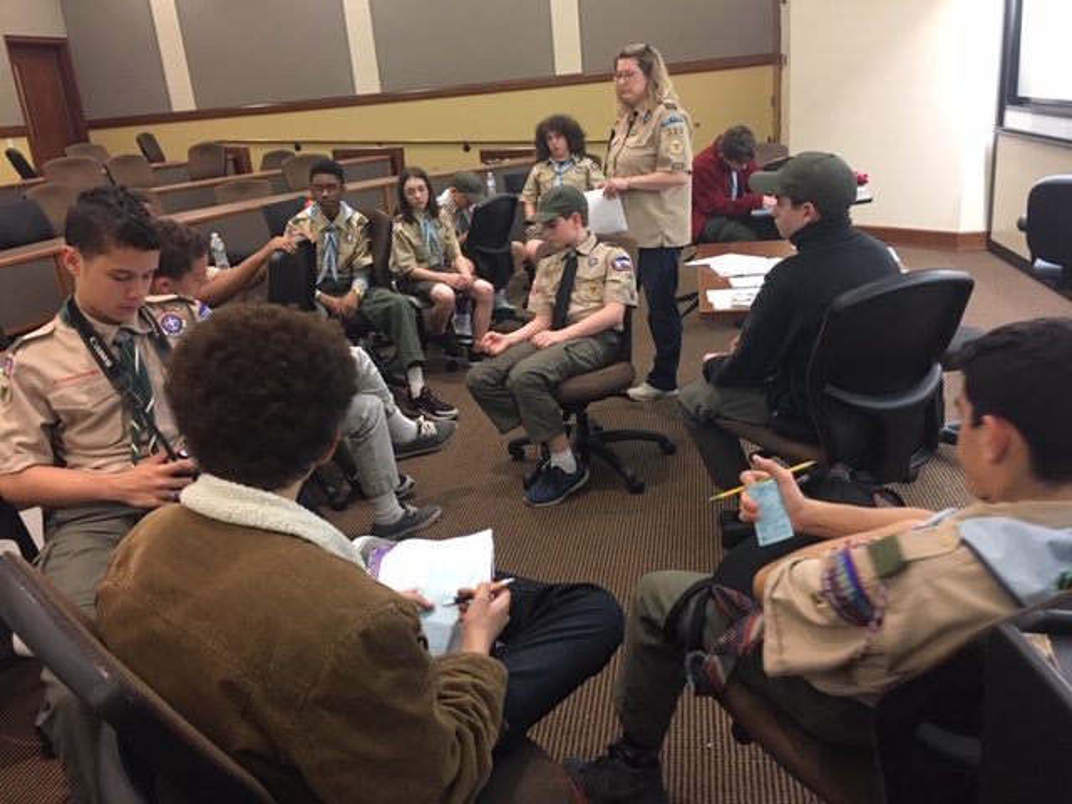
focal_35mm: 29
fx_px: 898
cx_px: 536
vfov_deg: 48.2
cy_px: 402
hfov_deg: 61.7
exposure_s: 1/10
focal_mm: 4.15
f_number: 2.2
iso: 80
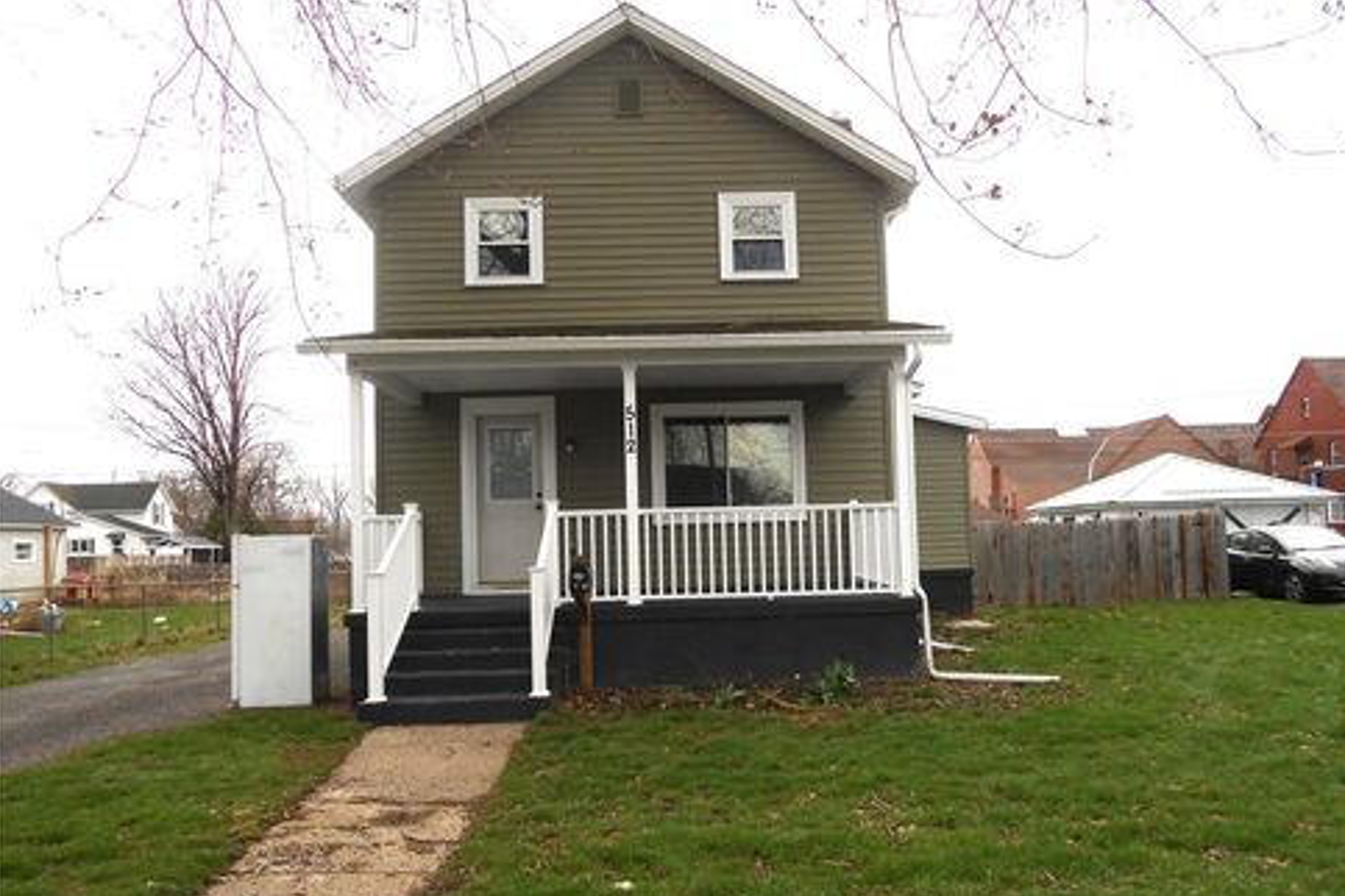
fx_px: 1046
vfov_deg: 46.3
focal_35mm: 28
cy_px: 497
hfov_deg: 65.5
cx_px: 693
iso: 80
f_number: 3.5
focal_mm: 4.6
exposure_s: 1/160
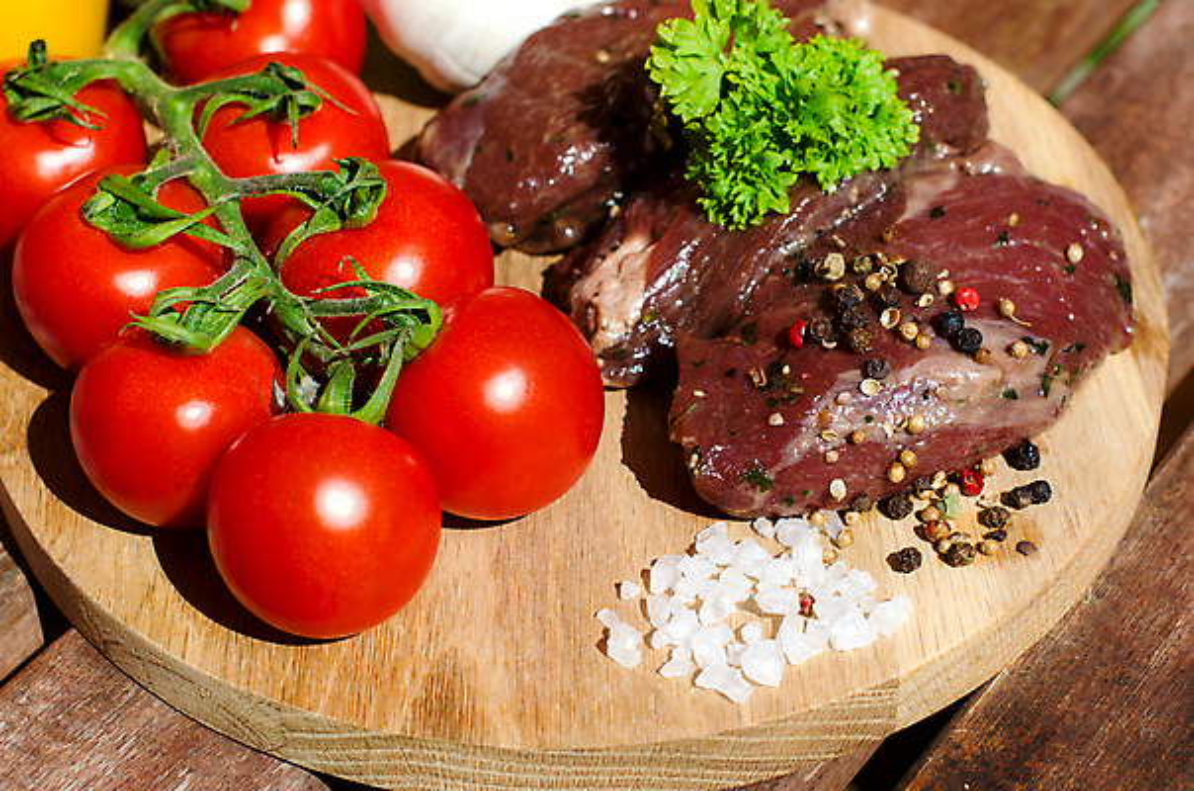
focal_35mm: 75
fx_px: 2482
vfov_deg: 18.1
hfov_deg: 27.0
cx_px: 597
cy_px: 396
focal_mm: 50
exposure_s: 1/800
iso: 100
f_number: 5.6
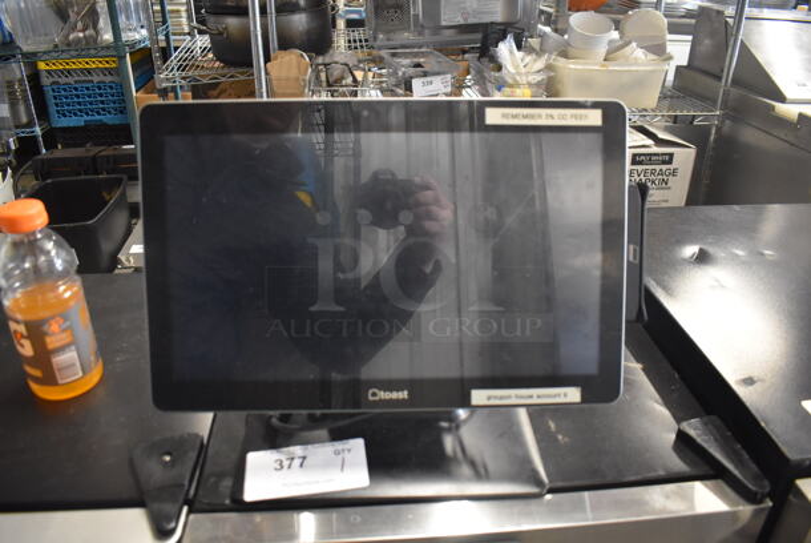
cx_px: 406
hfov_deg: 67.3
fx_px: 609
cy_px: 272
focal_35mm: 27
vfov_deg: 48.0
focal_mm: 18
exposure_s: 1/30
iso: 2000
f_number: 3.5
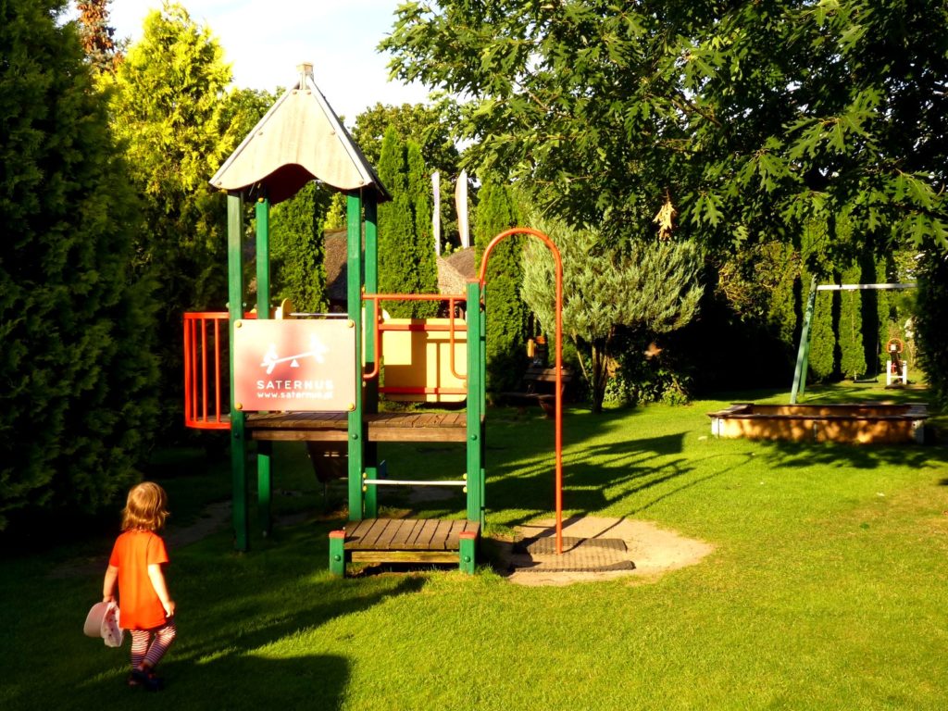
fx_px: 1232
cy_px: 356
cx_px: 474
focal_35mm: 45
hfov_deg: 42.1
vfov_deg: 32.2
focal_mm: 8
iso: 80
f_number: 4
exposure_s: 1/200
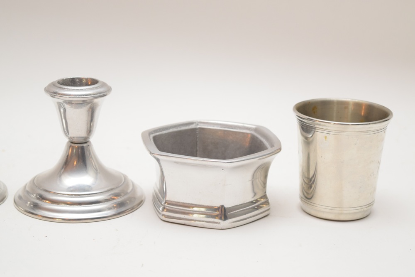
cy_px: 138
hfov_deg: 24.6
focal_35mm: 82
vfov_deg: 16.6
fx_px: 951
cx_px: 208
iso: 900
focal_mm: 55
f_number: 5.6
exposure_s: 1/60
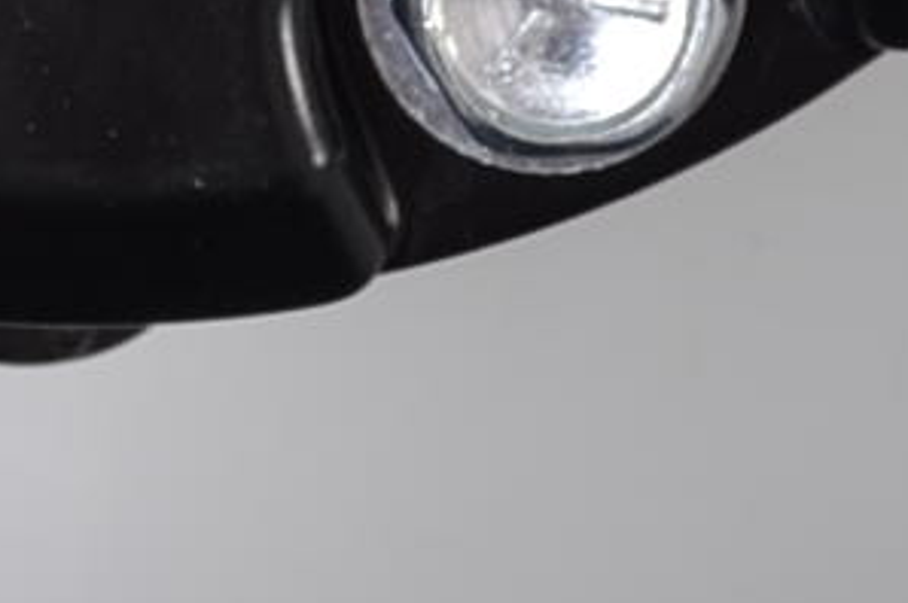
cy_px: -1109
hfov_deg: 9.8
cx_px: 122
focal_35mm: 209
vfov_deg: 6.1
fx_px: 5266
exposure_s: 1/60
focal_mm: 18
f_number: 10
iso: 100
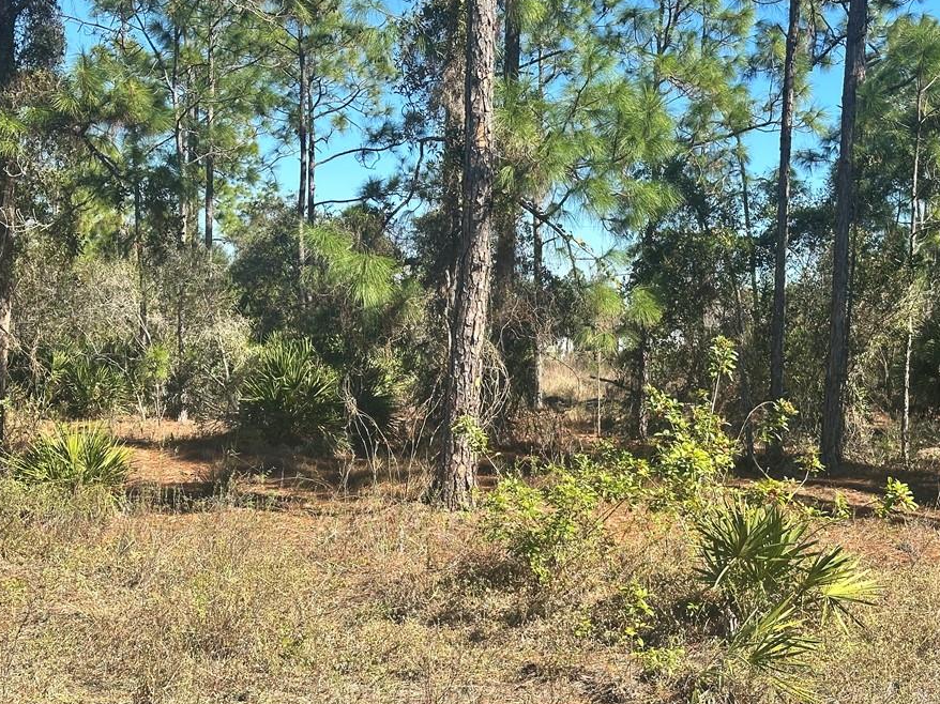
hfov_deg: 34.3
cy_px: 385
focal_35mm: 56
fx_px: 1520
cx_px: 522
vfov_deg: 26.1
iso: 64
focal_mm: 6.86
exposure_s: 1/1695
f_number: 1.78
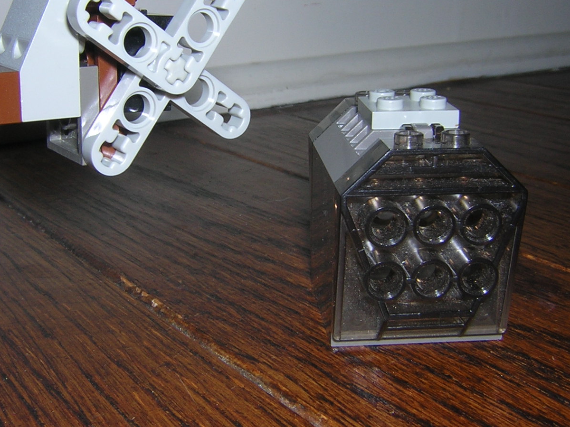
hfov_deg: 39.7
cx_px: 275
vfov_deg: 30.2
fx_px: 790
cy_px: 164
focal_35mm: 48
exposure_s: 1/60.1
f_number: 5.2
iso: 100
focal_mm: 4.7
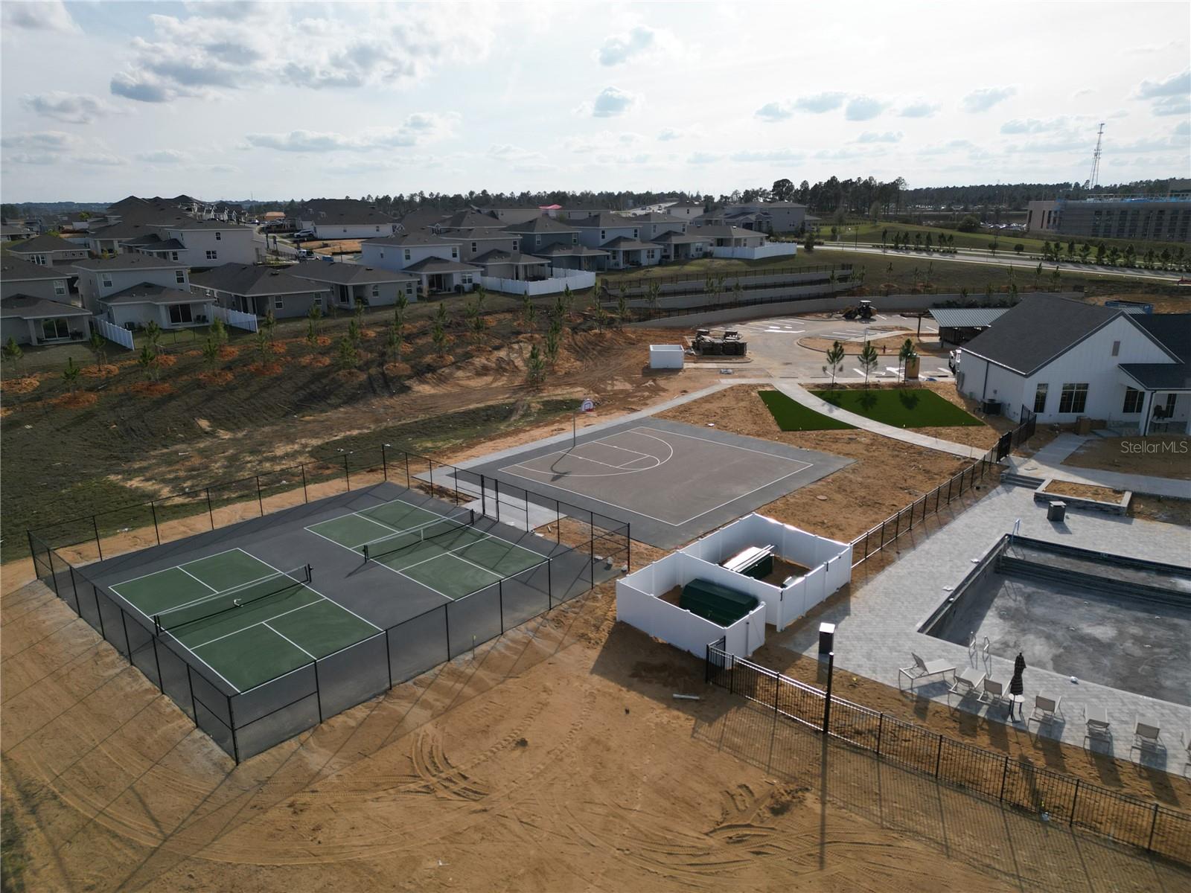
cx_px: 596
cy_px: 446
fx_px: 826
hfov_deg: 71.6
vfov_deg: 56.8
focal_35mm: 24
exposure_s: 1/6000
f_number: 1.7
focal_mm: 6.72
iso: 150
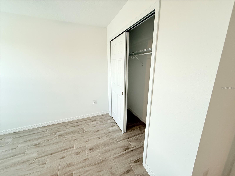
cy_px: 88
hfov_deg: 102.1
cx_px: 118
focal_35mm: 14
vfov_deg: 85.7
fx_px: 95
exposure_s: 1/60
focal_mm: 2.22
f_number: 2.2
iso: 200
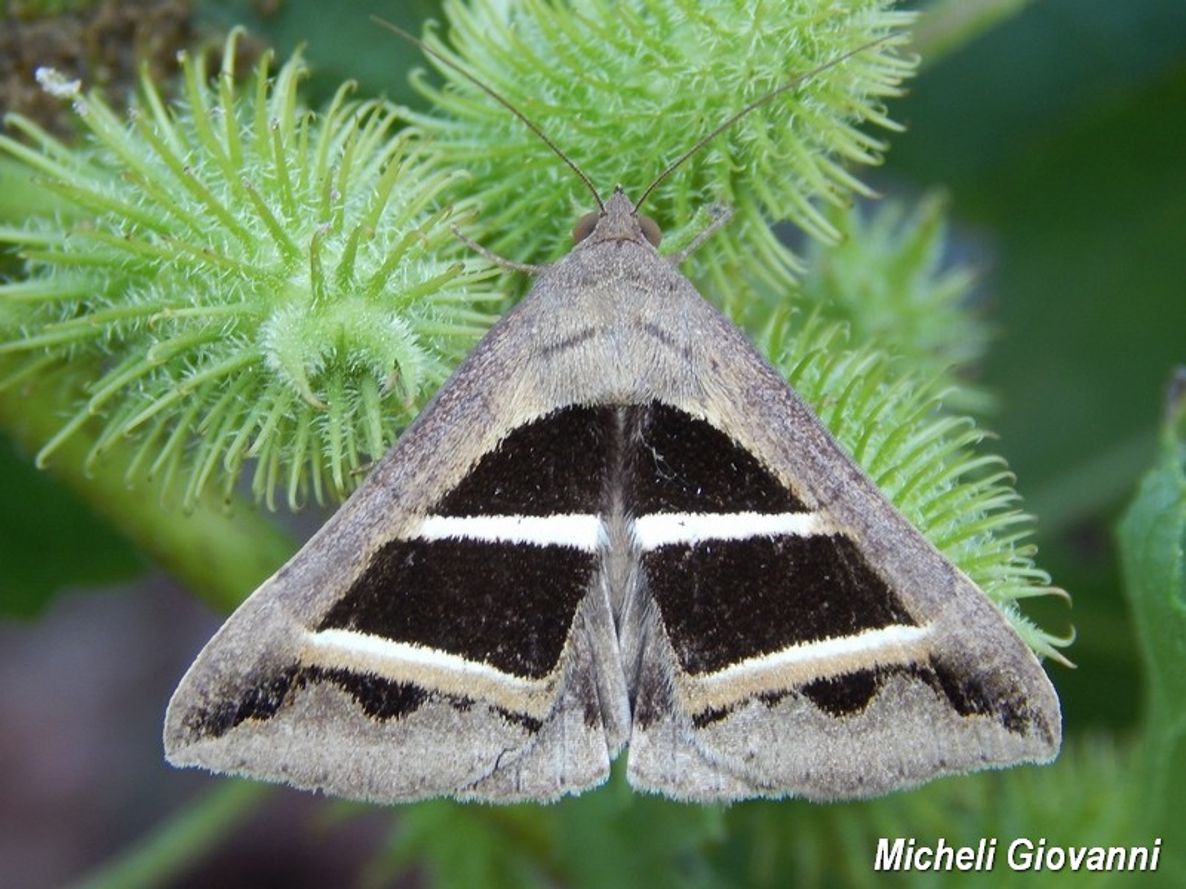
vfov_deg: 10.4
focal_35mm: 142
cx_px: 593
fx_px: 4865
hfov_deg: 13.9
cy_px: 444
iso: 125
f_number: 4.9
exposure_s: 1/30
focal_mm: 25.3
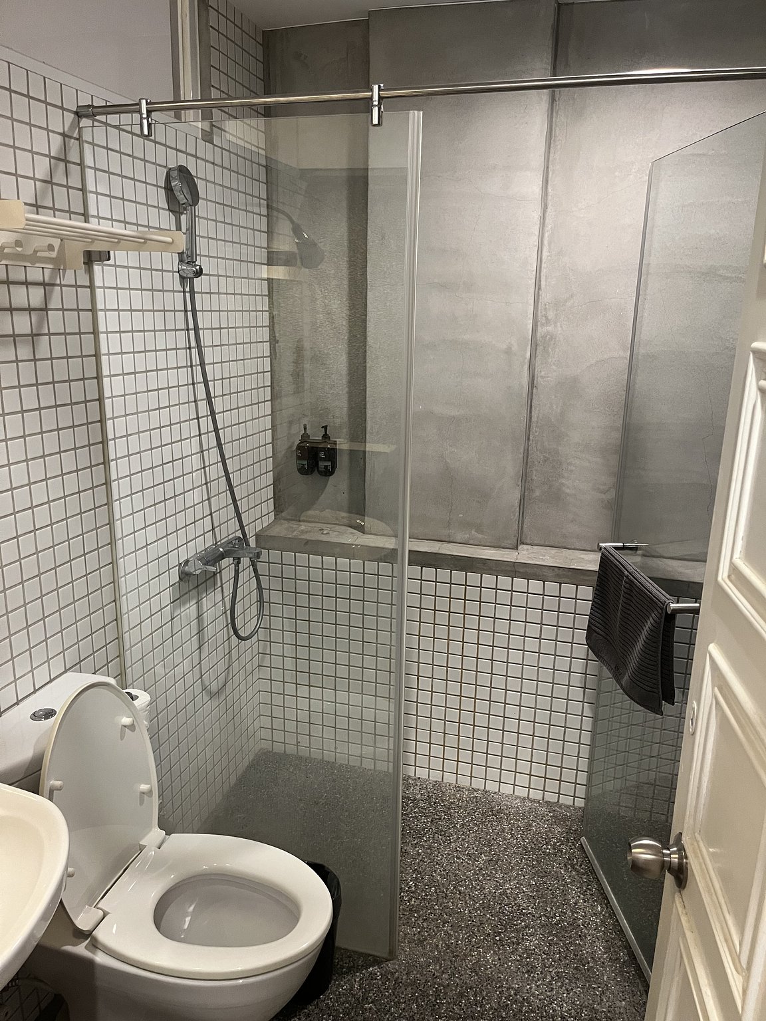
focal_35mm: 26
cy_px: 510
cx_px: 383
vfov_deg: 67.3
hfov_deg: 53.1
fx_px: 767
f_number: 1.6
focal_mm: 5.1
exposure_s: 1/60
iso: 320
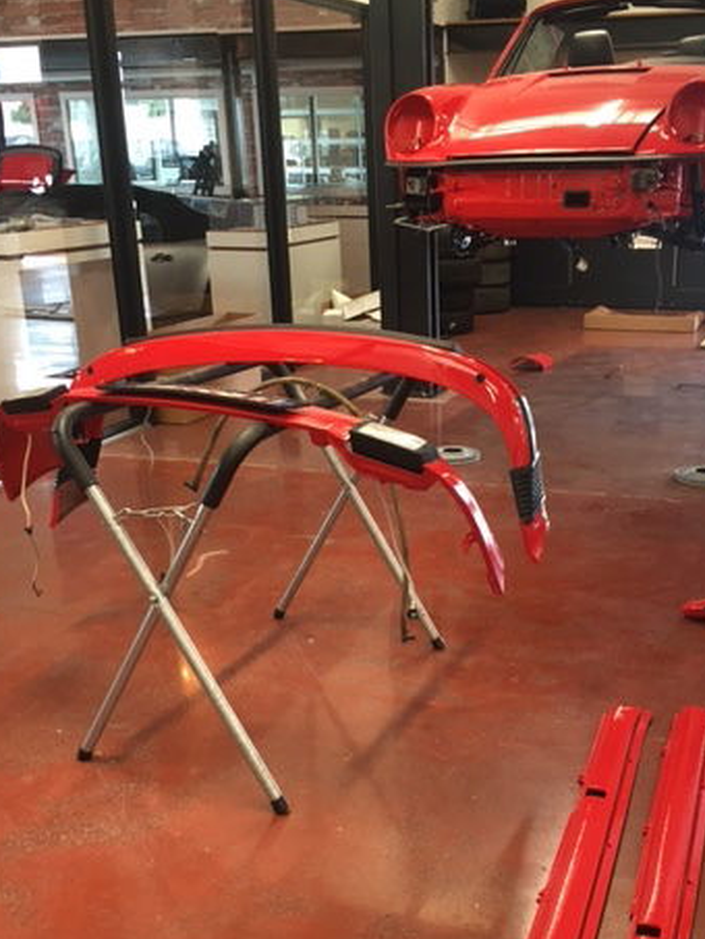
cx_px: 469
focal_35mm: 41
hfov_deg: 34.8
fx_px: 1113
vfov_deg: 45.5
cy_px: 564
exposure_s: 1/33
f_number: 2.2
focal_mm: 4.15
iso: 100
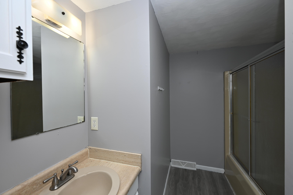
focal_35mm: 14
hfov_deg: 102.3
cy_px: 98
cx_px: 146
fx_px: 118
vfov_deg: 79.2
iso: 64
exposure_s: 1/60
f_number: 4
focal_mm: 14.5
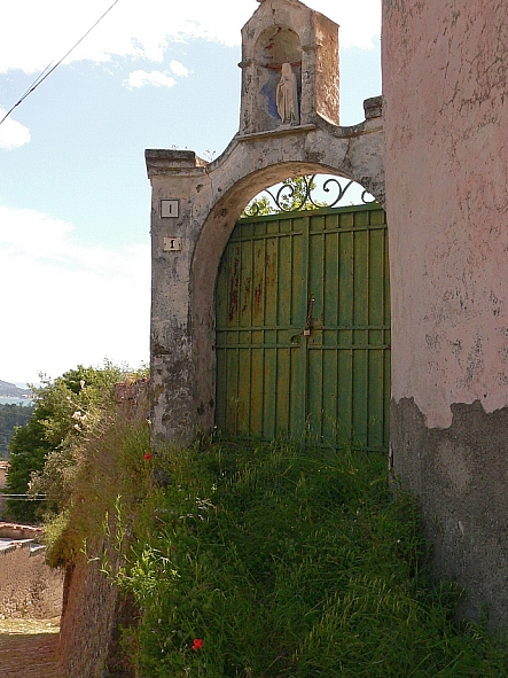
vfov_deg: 47.8
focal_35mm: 39
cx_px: 265
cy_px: 318
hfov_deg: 36.8
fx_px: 763
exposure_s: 1/500
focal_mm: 6
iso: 200
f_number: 5.2
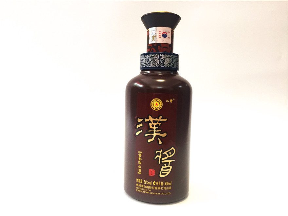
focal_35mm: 29
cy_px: 108
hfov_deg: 61.7
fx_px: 241
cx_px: 144
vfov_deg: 48.2
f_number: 2.2
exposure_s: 1/33
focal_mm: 4.15
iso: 64
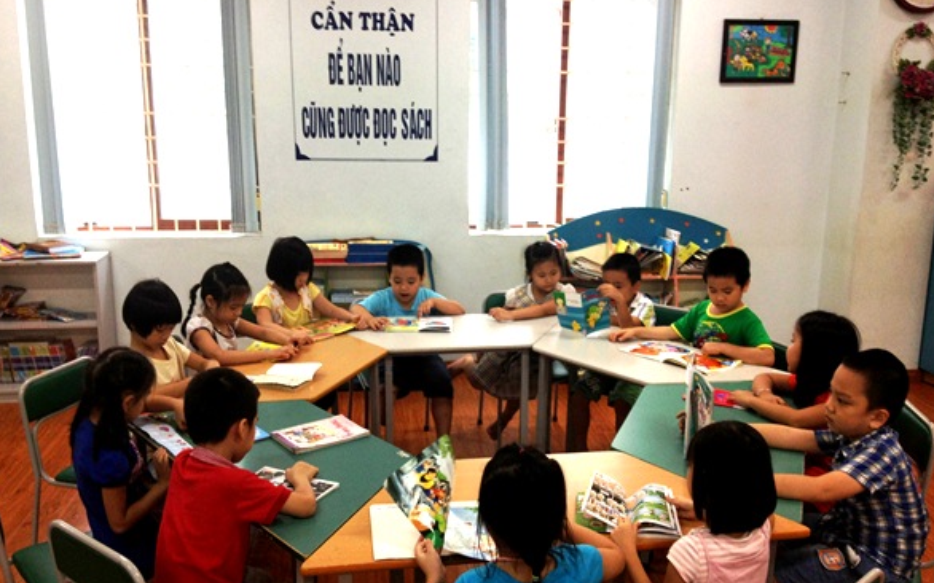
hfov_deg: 51.6
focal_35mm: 38
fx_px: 967
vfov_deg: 33.6
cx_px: 465
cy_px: 296
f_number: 2.4
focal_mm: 4.28
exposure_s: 1/24
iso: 64
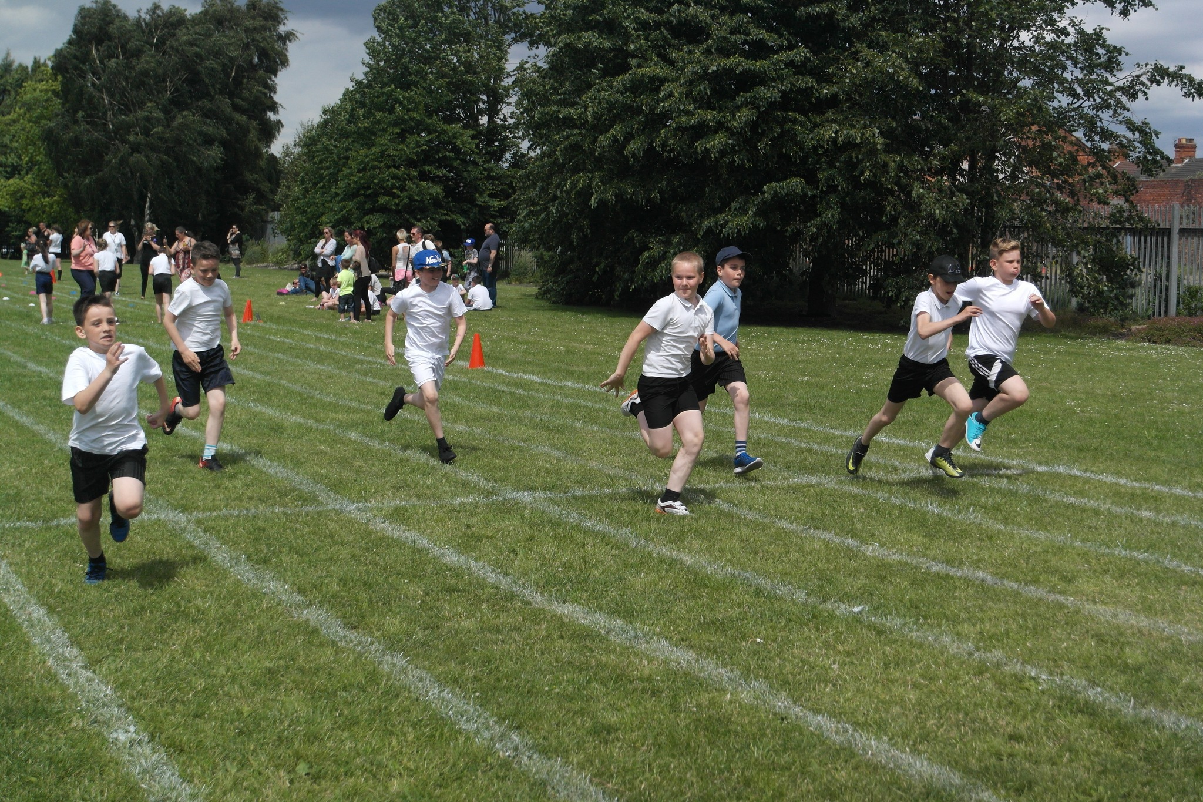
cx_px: 602
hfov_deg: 38.2
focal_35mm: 52
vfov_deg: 26.0
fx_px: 1737
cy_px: 401
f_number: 5.6
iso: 400
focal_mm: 34
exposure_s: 1/3200
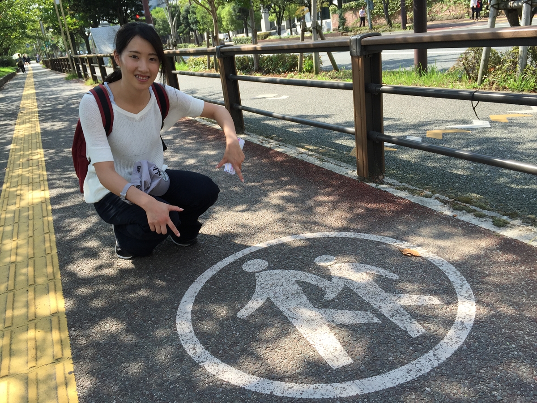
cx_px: 268
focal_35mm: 29
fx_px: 450
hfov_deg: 61.7
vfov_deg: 48.2
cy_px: 202
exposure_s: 1/682
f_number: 2.2
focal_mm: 4.15
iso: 32
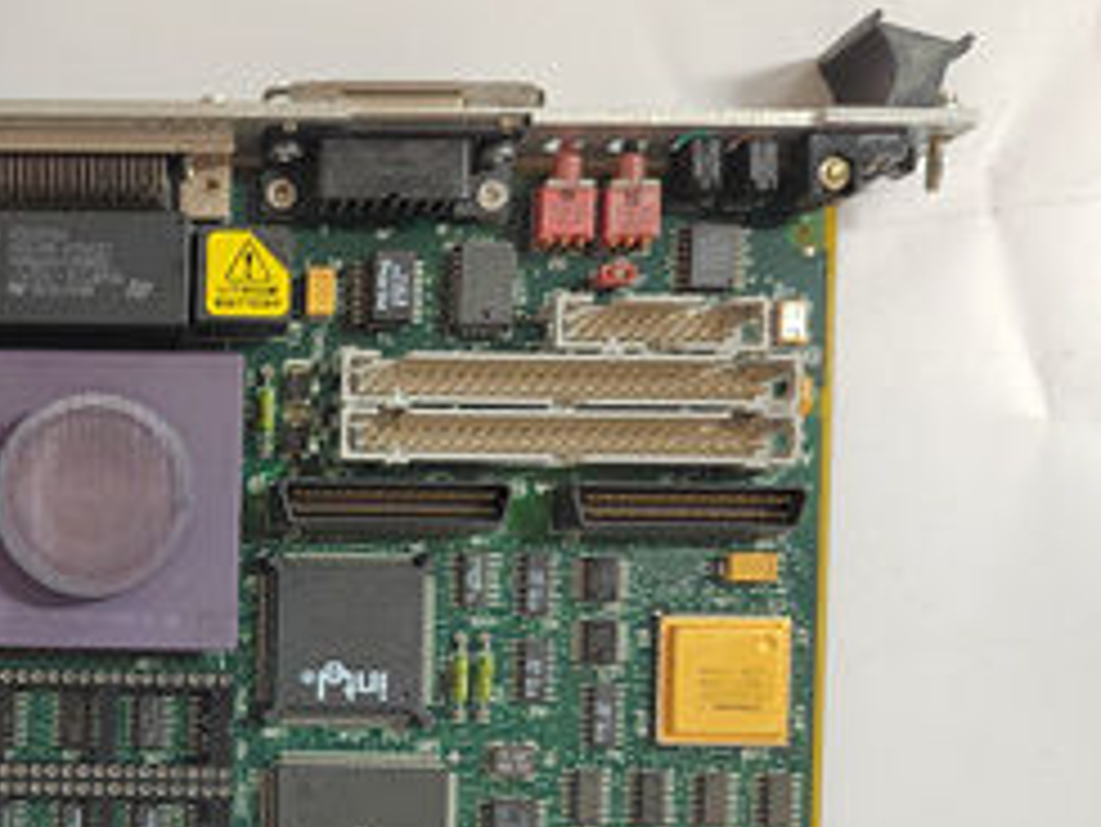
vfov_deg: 30.0
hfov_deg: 37.2
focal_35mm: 47
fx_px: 1496
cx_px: 67
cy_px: 690
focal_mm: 5.52
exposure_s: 1/50
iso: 1441
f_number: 1.9
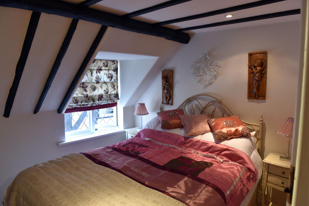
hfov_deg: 73.7
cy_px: 103
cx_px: 154
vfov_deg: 53.1
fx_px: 206
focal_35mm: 24
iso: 640
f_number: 5.6
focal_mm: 24
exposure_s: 1/40
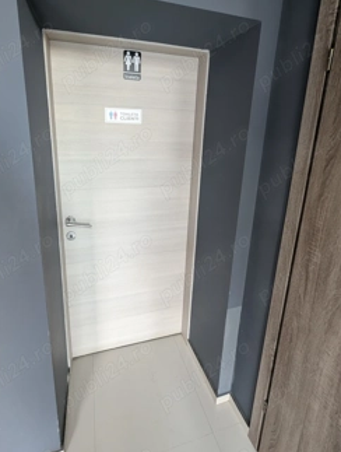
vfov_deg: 93.3
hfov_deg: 78.2
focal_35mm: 16
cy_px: 183
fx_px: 209
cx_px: 155
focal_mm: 1.95
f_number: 2.2
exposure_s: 1/23.8
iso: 99
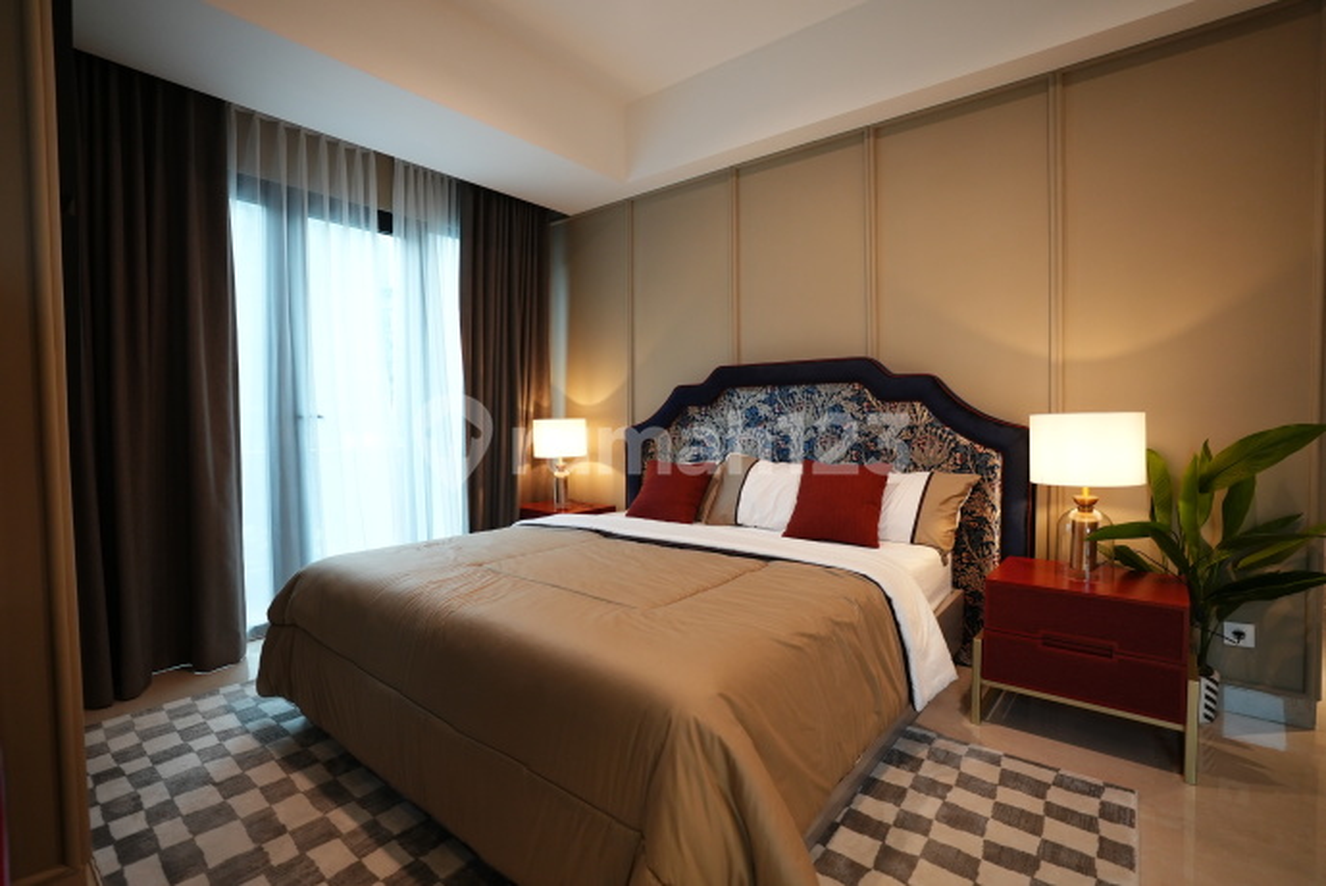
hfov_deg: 96.7
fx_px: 590
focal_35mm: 16
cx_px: 663
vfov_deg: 73.8
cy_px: 443
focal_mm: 16
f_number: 2.8
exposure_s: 1/100
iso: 1600
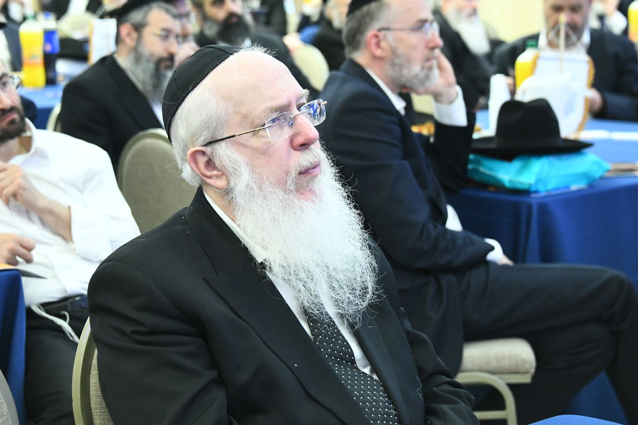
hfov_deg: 20.4
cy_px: 188
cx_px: 284
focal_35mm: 100
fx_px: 1772
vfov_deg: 13.7
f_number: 5.6
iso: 4000
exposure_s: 1/60
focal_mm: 78
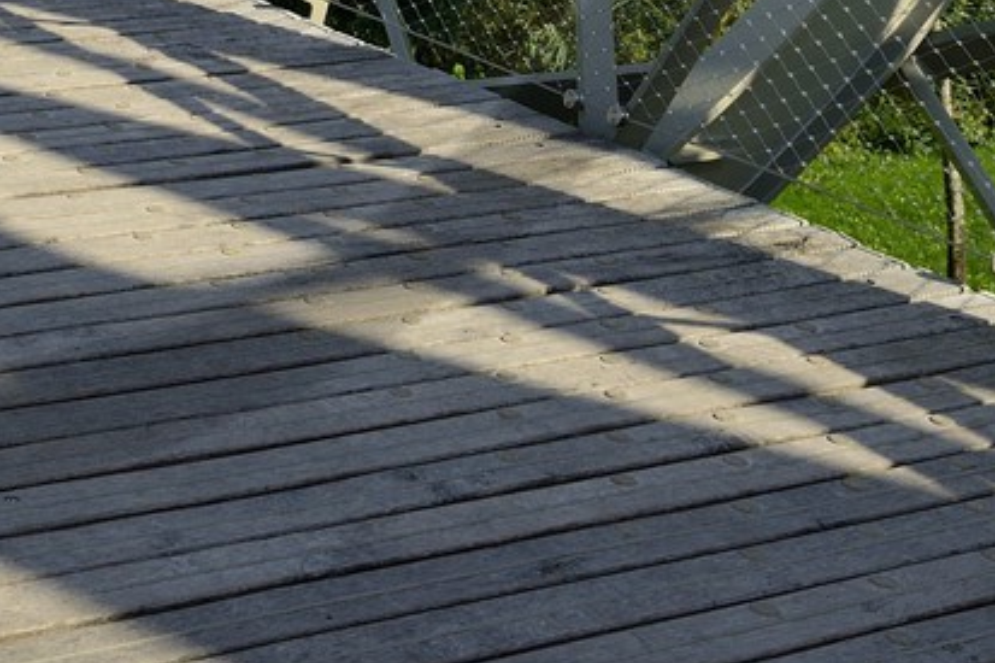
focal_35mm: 93
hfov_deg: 20.7
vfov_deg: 13.3
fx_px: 2569
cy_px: -509
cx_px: -157
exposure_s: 1/320
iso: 200
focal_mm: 24
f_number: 10
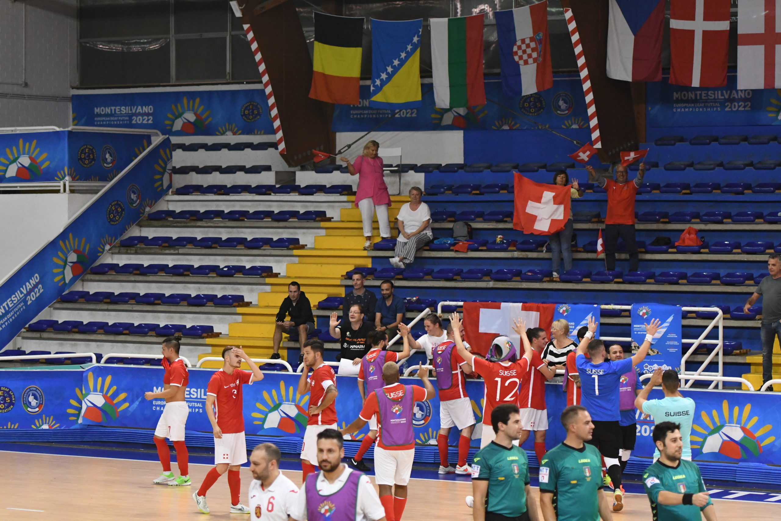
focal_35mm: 105
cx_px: 390
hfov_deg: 19.5
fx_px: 2278
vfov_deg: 13.0
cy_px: 260
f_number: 2.8
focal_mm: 70
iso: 4500
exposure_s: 1/400
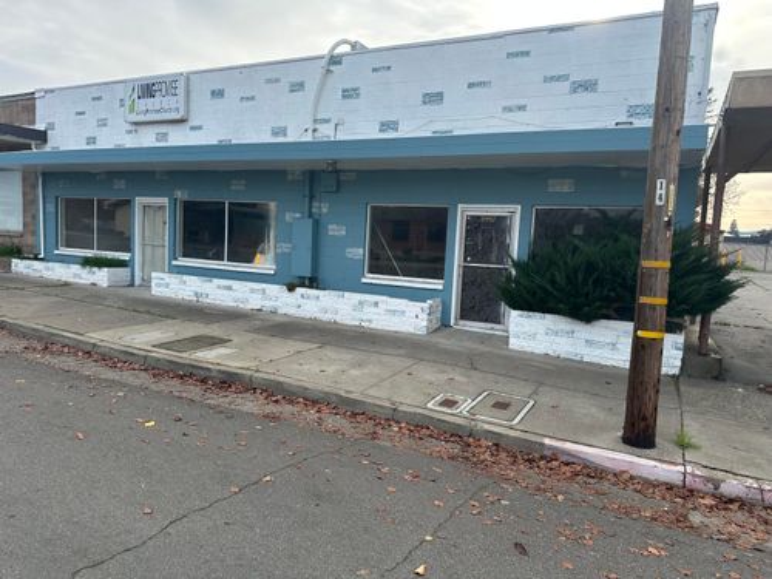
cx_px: 386
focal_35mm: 24
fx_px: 535
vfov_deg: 56.8
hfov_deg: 71.6
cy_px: 290
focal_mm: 6.86
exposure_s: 1/1453
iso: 80
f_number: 1.78
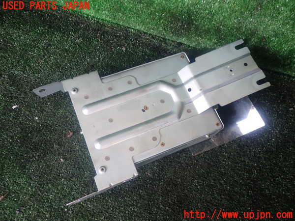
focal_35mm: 30
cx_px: 148
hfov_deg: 60.0
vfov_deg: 46.8
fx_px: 256
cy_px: 110
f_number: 2.3
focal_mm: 5.4
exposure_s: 1/60
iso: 200
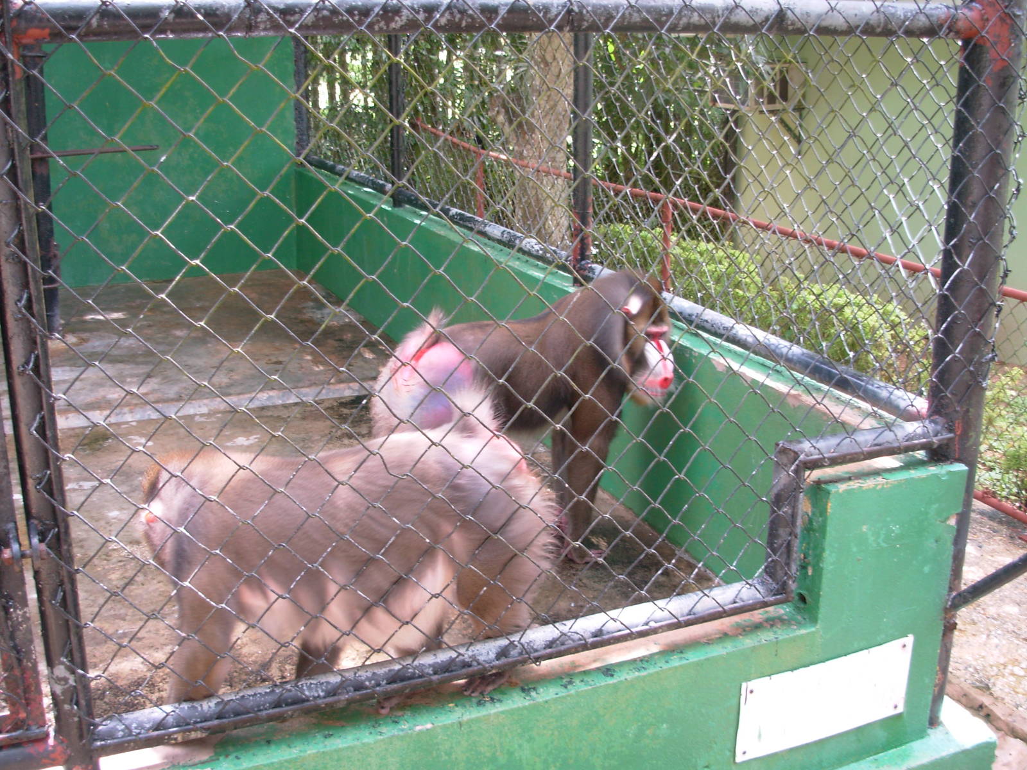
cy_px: 385
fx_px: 1127
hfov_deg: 49.0
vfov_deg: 37.7
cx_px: 514
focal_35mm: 38
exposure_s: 1/39.2
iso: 50
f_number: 2.9
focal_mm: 6.3
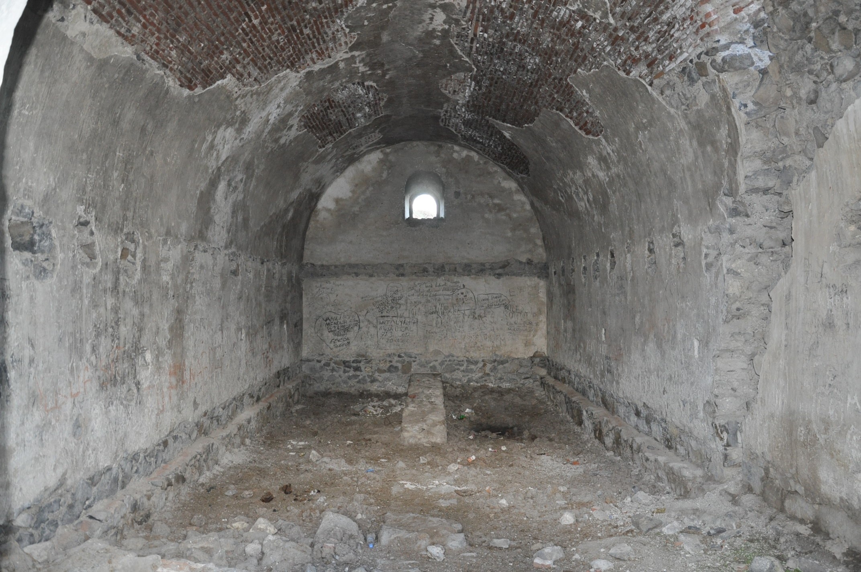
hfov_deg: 67.4
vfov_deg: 47.8
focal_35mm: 27
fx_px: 645
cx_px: 430
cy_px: 286
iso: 800
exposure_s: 1/60
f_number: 3.5
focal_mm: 18
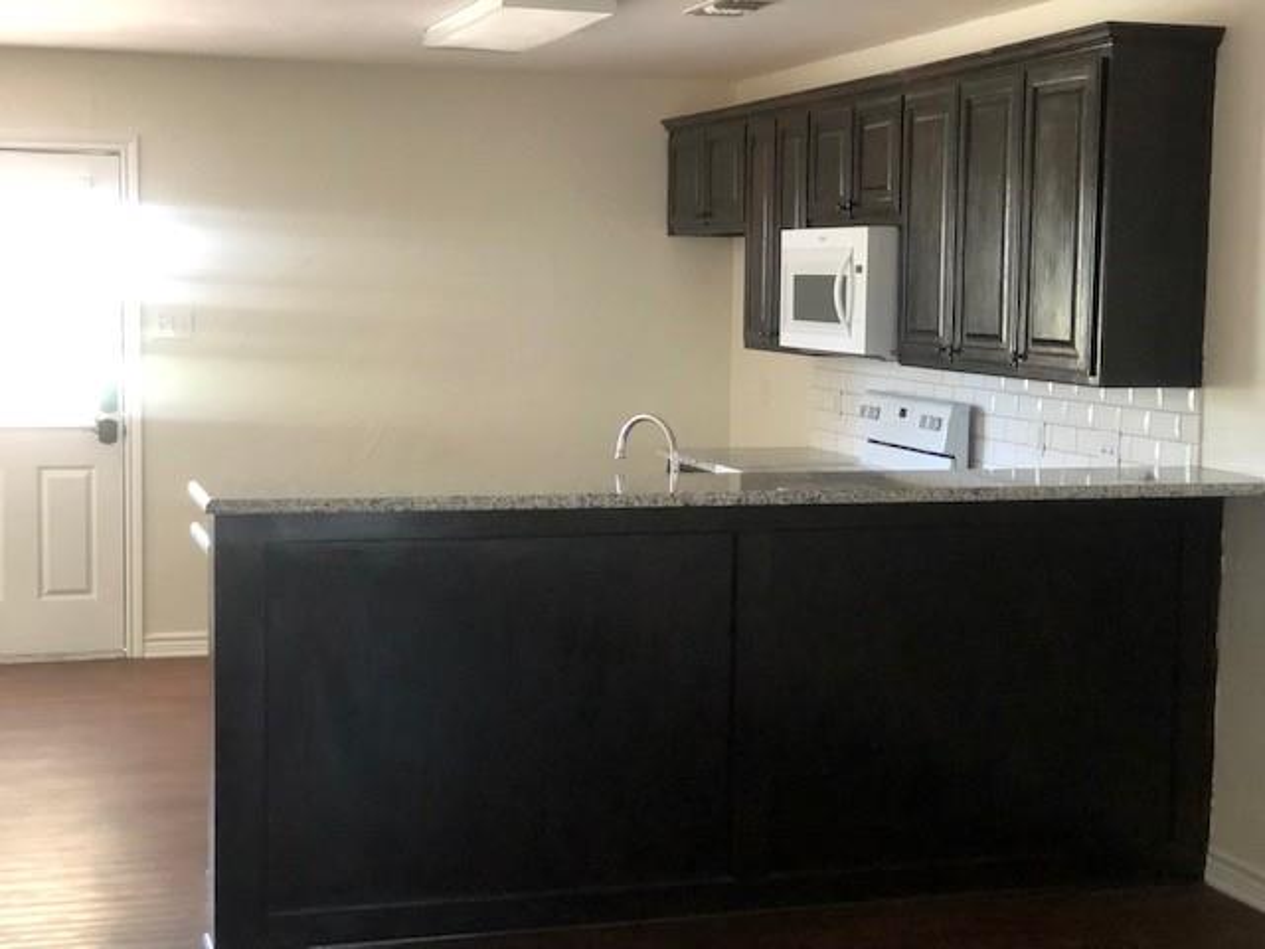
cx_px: 632
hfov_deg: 33.8
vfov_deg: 25.7
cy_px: 474
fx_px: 2083
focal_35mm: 57
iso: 500
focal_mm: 6.6
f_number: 2.8
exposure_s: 1/30
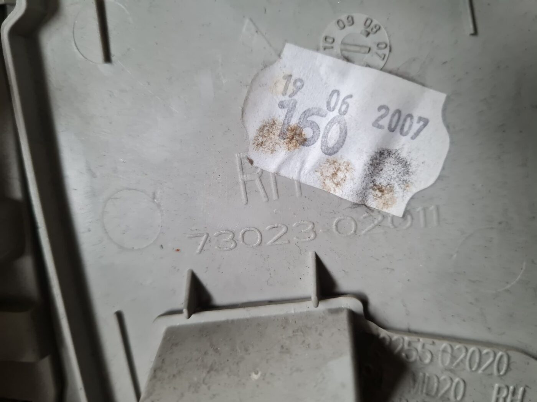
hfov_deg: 67.3
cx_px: 268
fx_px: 403
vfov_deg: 53.1
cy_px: 201
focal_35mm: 26
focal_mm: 5.4
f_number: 1.8
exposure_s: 1/100
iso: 250
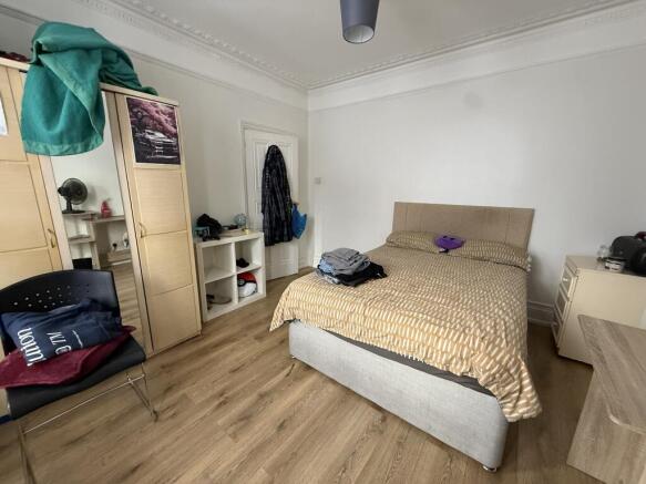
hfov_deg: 102.1
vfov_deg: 85.7
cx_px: 323
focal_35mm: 14
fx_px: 261
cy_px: 242
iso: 500
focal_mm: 2.22
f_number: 2.2
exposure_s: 1/60
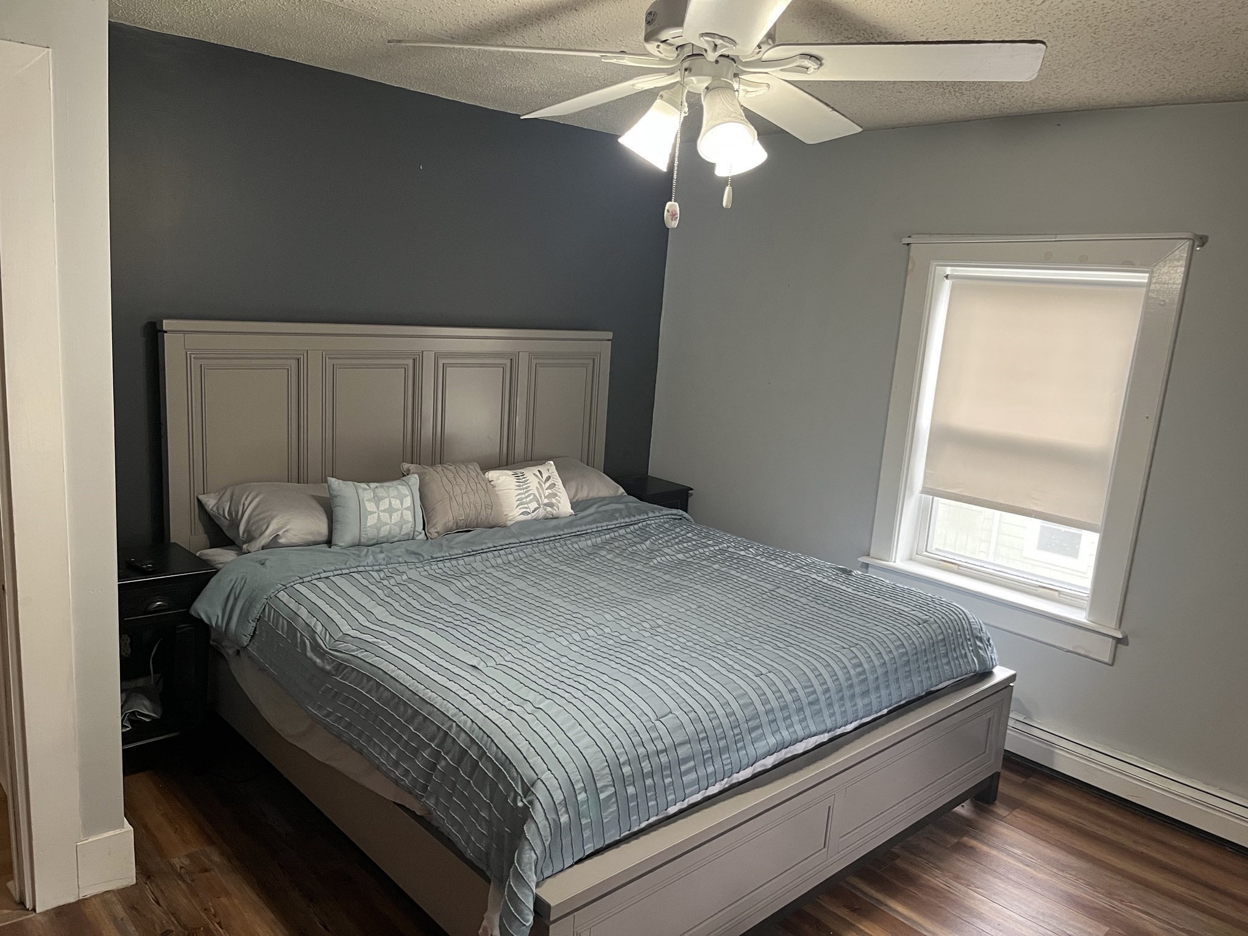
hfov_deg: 67.3
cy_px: 468
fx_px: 937
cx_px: 624
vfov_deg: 53.1
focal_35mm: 26
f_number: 1.6
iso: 320
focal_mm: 5.1
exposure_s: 1/60
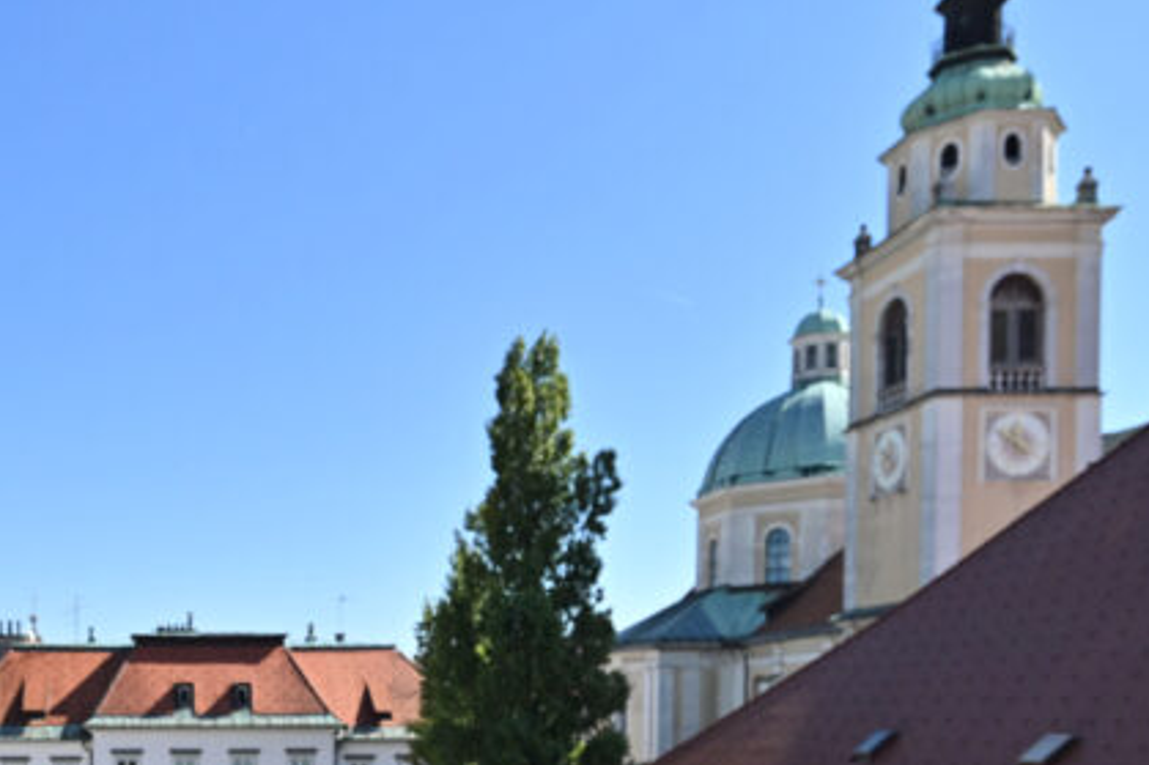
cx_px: 195
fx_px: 1404
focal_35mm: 44
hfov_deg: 42.1
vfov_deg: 28.5
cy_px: 777
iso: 250
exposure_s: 1/1250
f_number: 5.6
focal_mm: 18
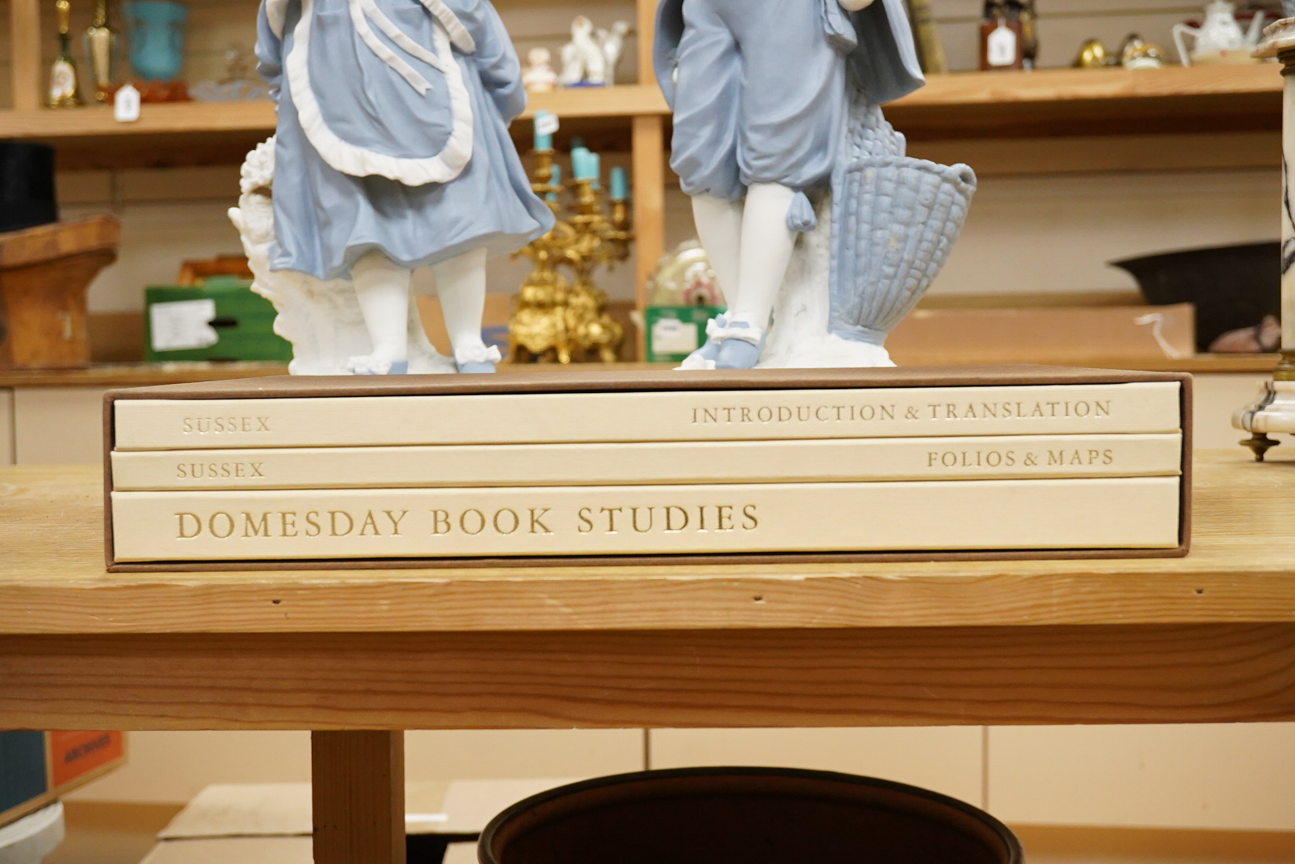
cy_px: 432
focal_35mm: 45
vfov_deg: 29.9
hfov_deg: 43.6
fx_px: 1619
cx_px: 648
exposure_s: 1/160
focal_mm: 30
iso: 2500
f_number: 8
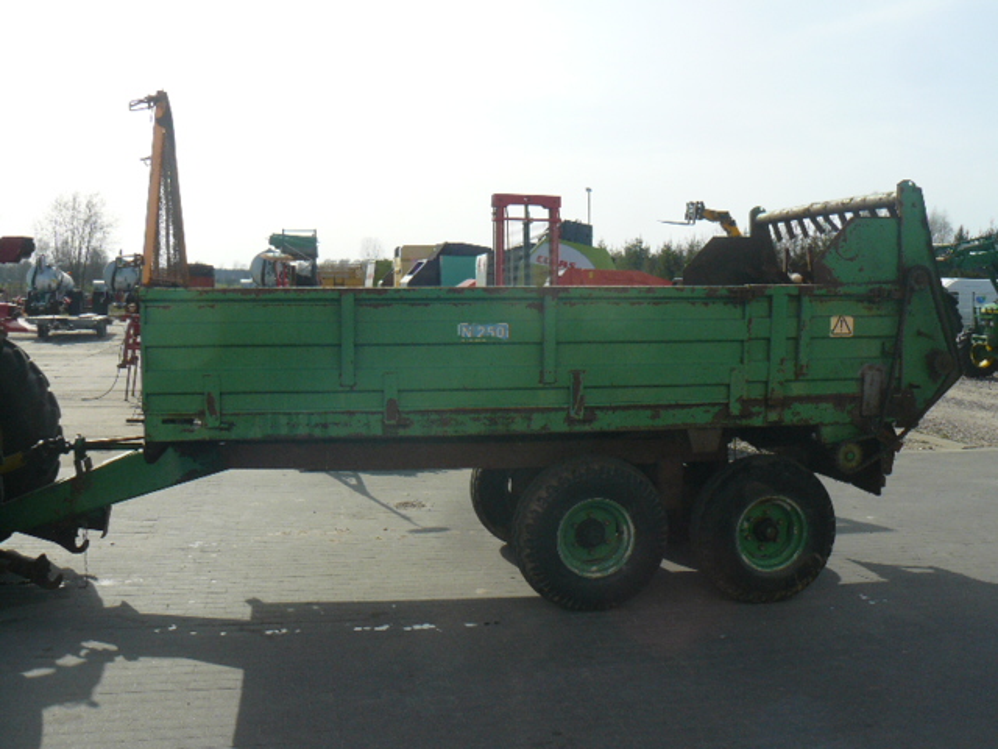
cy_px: 374
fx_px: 1038
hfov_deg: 51.4
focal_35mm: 36
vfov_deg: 39.7
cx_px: 499
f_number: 5.6
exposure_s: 1/400
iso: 100
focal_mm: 6
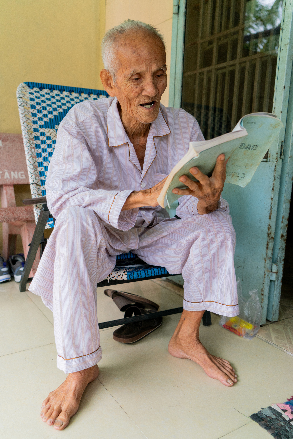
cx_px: 146
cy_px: 220
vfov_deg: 61.9
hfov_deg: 43.6
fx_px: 366
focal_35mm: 30
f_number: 4
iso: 500
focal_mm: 30
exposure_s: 1/125
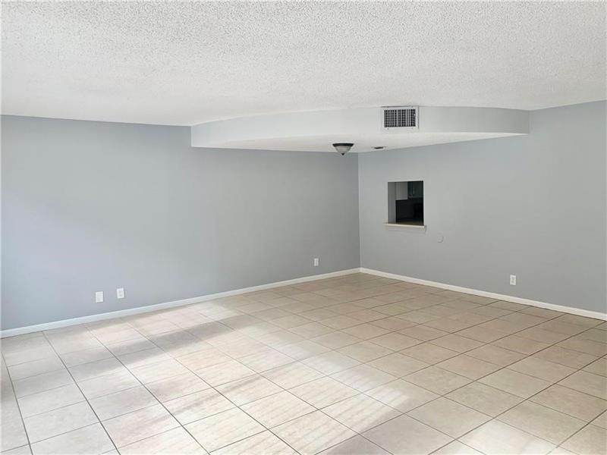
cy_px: 228
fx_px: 456
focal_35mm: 26
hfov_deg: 67.3
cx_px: 304
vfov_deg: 53.1
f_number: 1.8
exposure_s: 1/193
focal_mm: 4.25
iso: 25
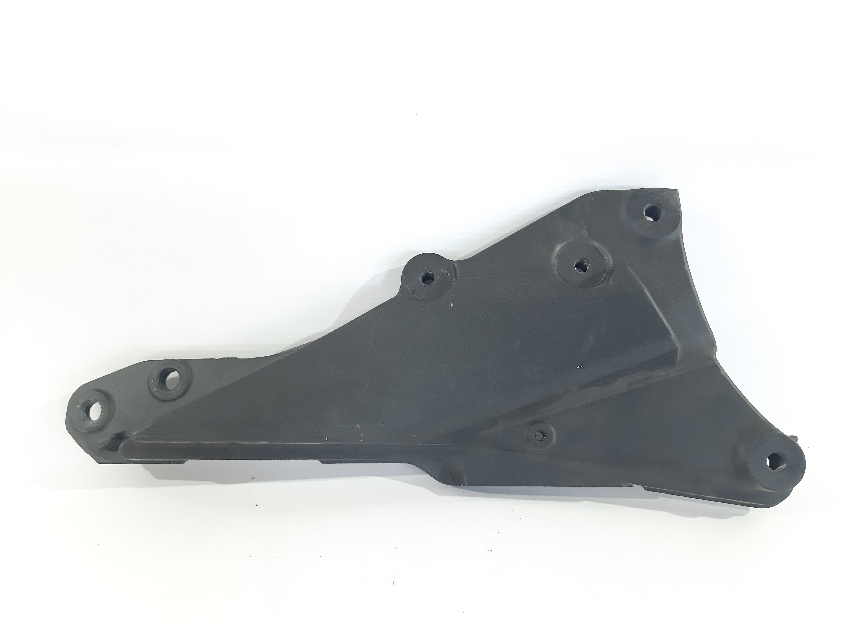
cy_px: 318
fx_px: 663
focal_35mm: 27
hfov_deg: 65.3
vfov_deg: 51.4
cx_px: 425
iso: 250
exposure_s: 1/50
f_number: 1.7
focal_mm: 3.93
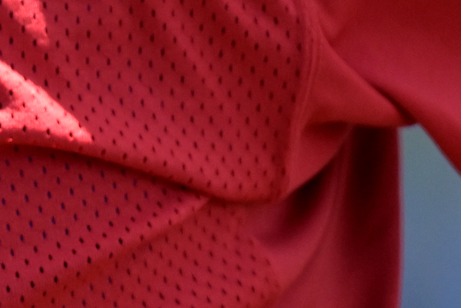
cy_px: -485
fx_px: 36485
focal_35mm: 2849
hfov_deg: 0.7
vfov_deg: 0.5
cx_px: -965
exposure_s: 1/5000
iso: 900
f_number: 2.8
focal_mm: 400
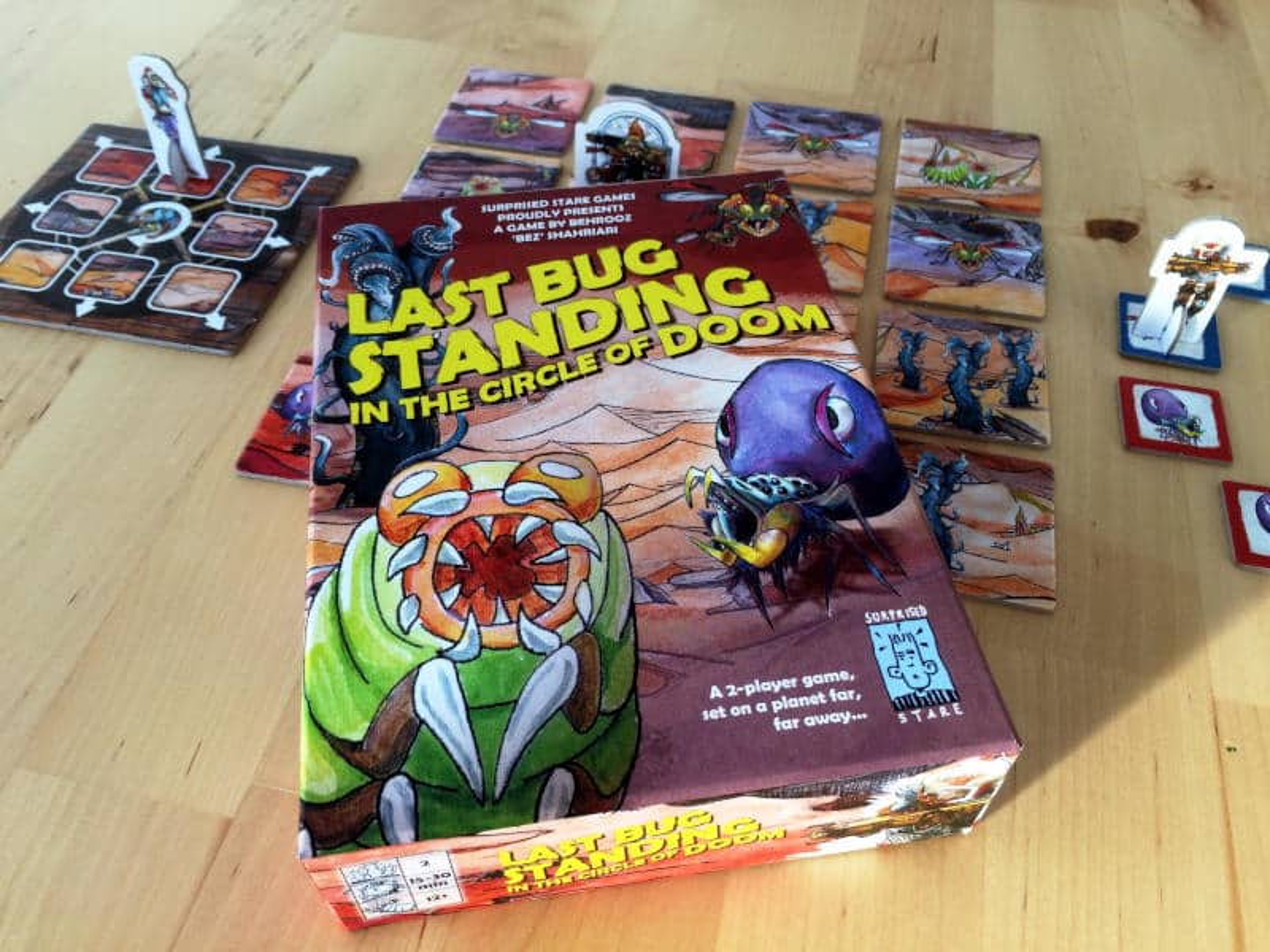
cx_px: 635
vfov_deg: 48.2
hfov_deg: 61.7
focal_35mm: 29
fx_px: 1064
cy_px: 476
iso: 32
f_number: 2.2
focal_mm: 4.15
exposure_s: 1/107
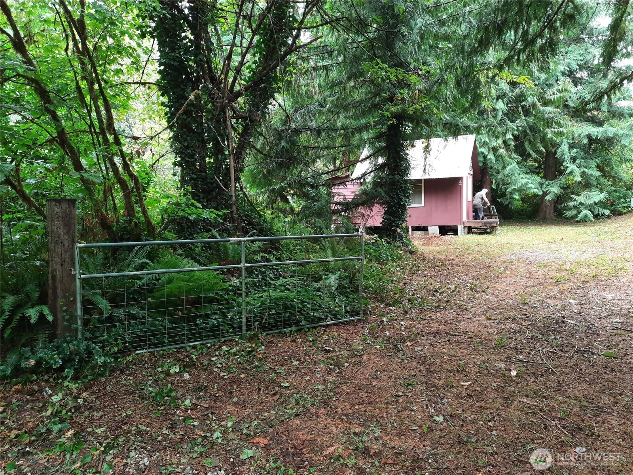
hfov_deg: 69.4
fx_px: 457
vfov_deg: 54.9
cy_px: 238
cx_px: 316
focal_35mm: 25
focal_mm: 4.6
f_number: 2
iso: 200
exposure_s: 1/60
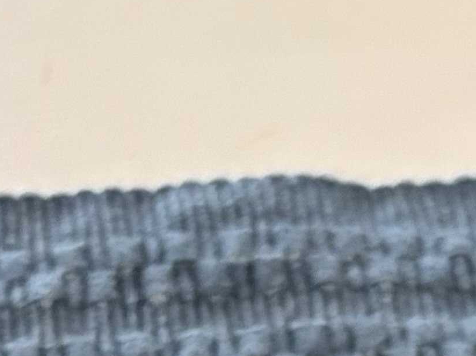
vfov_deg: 7.4
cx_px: -38
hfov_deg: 10.8
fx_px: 2488
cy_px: 1001
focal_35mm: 181
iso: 320
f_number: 1.6
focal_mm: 5.96
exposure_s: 1/56
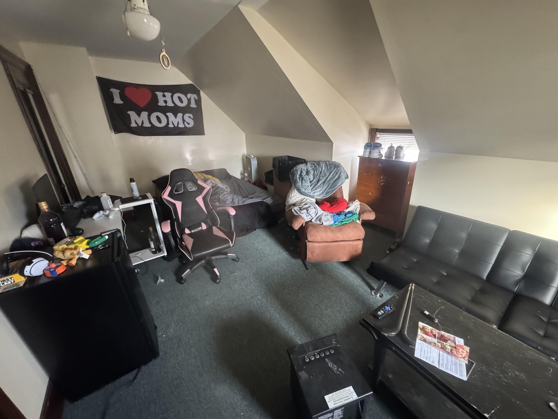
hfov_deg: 102.1
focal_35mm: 14
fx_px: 226
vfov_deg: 85.7
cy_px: 210
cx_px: 279
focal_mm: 2.22
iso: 1250
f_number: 2.2
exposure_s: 1/53
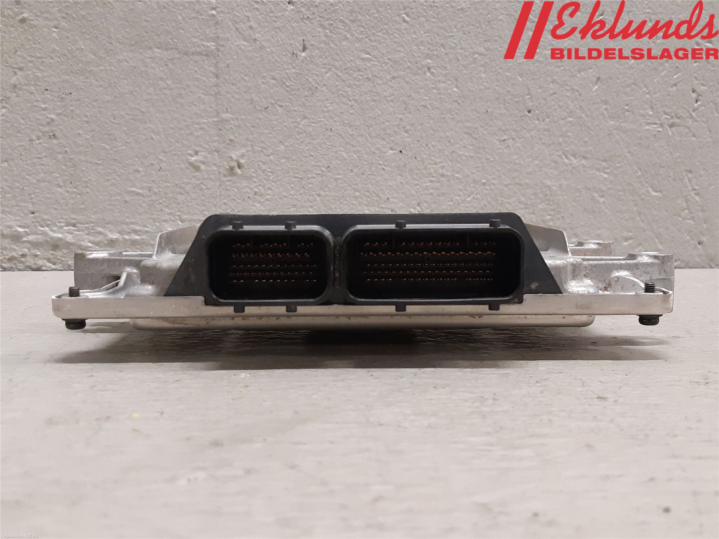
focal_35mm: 26
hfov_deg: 67.3
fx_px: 540
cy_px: 270
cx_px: 360
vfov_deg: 53.1
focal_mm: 3.93
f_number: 1.7
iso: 200
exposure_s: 1/50
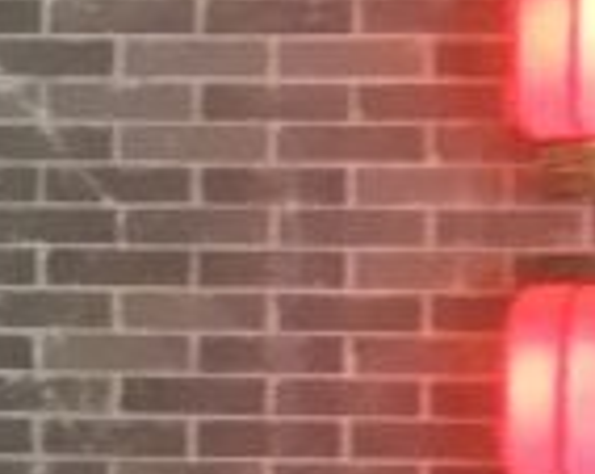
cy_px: 329
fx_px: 2460
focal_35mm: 140
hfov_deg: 11.3
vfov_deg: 11.0
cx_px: -867
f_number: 2.2
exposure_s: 1/17
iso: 500
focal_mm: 4.15
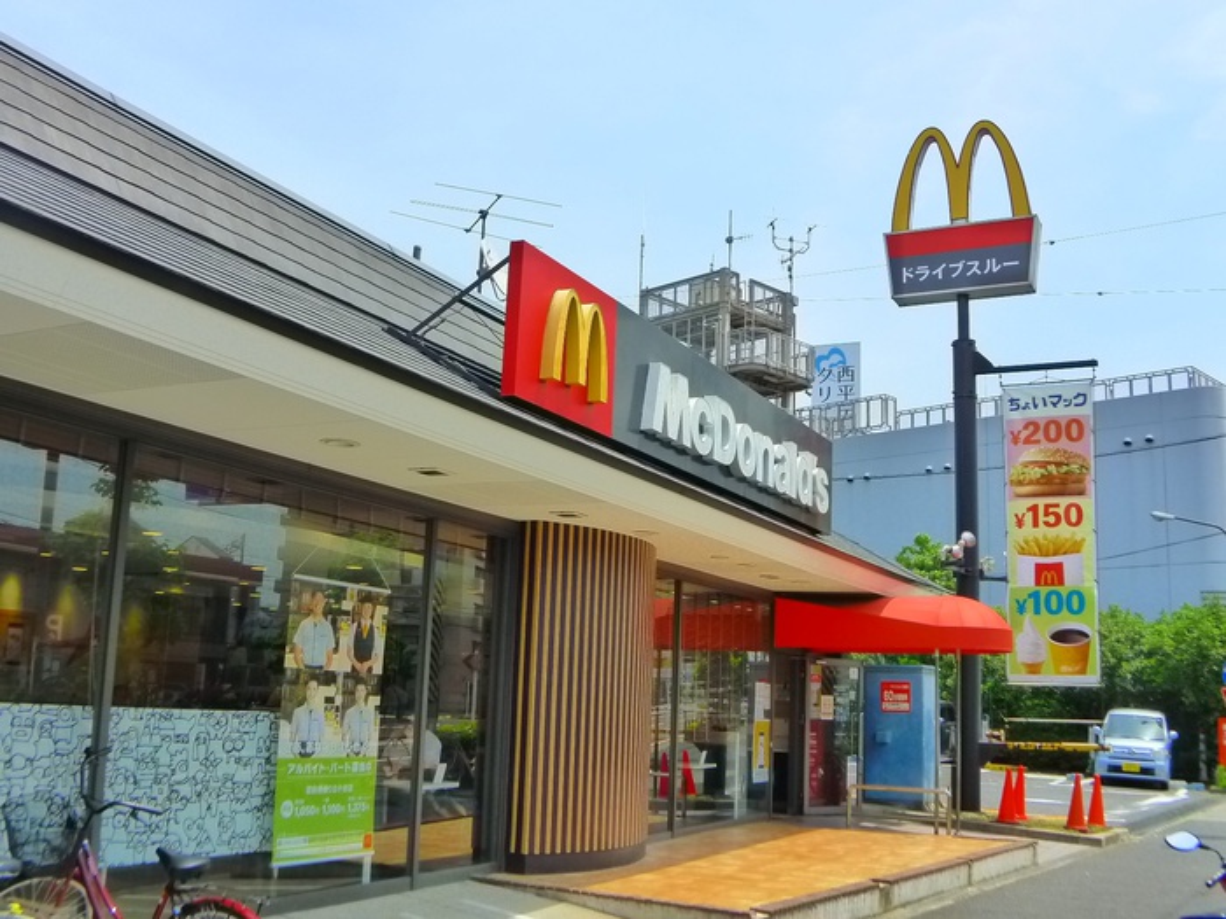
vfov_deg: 30.9
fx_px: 1665
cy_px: 460
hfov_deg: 40.4
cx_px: 613
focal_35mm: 47
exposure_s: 1/800
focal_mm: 10
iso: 400
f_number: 4
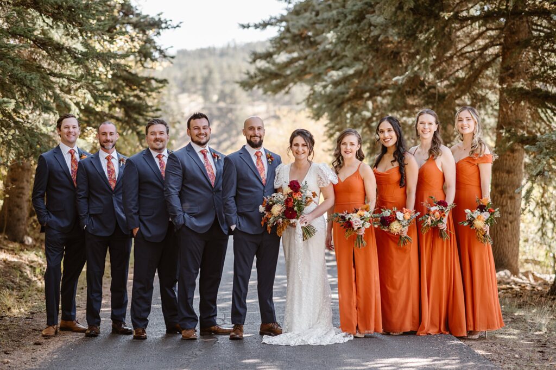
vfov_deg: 16.0
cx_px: 278
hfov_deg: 23.9
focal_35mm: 85
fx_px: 1312
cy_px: 185
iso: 200
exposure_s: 1/500
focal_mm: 85
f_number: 2.2
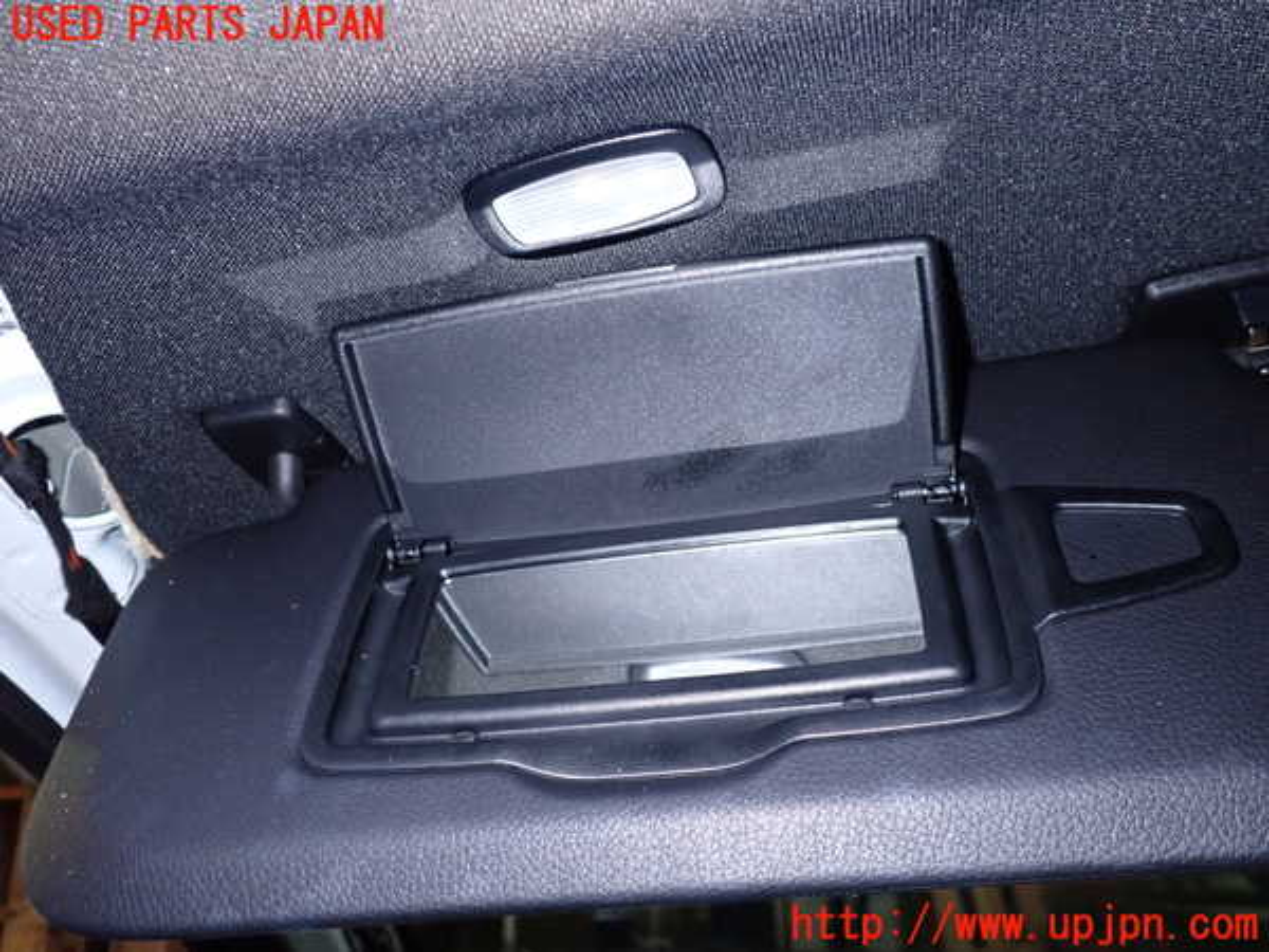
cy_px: 476
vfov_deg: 46.8
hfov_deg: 60.0
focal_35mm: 30
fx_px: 1100
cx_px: 634
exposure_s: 1/30
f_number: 6.3
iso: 400
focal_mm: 5.4
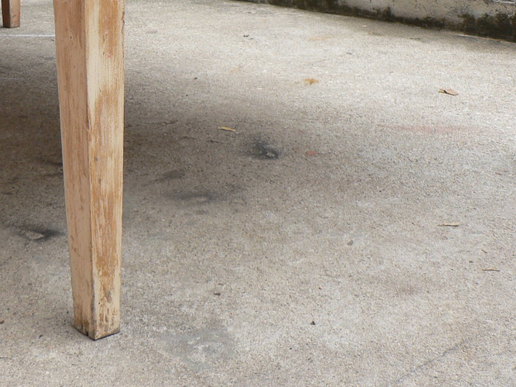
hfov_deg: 28.0
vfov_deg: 21.2
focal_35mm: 68
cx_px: 102
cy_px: 56
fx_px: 1014
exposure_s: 1/100
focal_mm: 6
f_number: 2.8
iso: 80
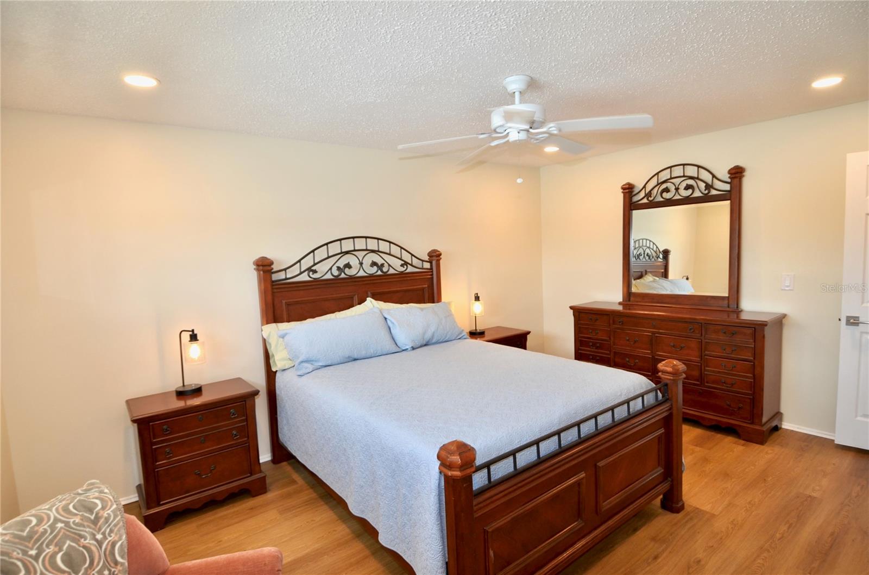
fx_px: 867
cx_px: 434
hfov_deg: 53.2
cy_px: 288
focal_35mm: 36
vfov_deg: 36.7
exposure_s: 1/80
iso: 200
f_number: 4.5
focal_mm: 24
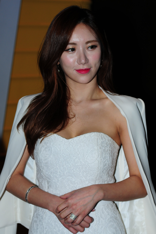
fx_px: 684
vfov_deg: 19.5
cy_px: 117
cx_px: 78
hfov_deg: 13.0
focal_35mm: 105
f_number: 4
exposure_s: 1/250
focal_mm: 70
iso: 250
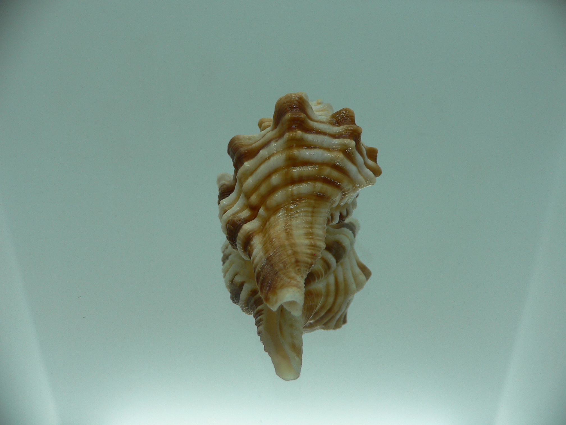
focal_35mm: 35
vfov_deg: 40.7
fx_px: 572
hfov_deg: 52.6
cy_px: 212
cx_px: 283
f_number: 2.8
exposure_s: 1/80
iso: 80
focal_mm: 4.6
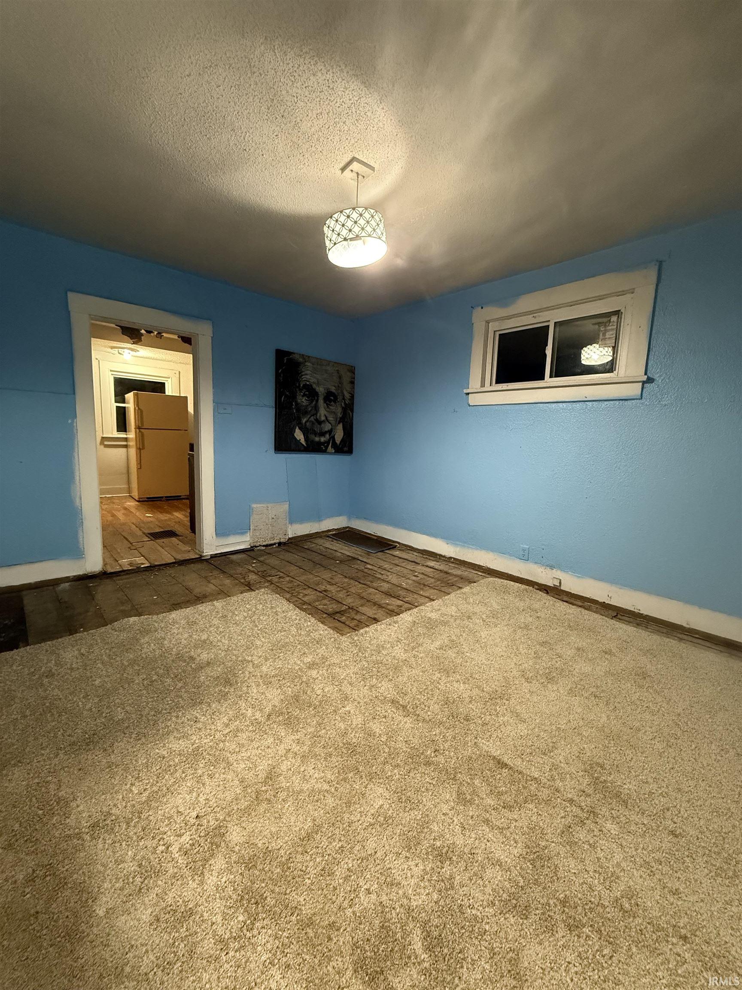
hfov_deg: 85.7
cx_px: 371
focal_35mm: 14
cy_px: 495
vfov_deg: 102.1
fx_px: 400
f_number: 2.2
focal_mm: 2.22
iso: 800
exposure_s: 1/60
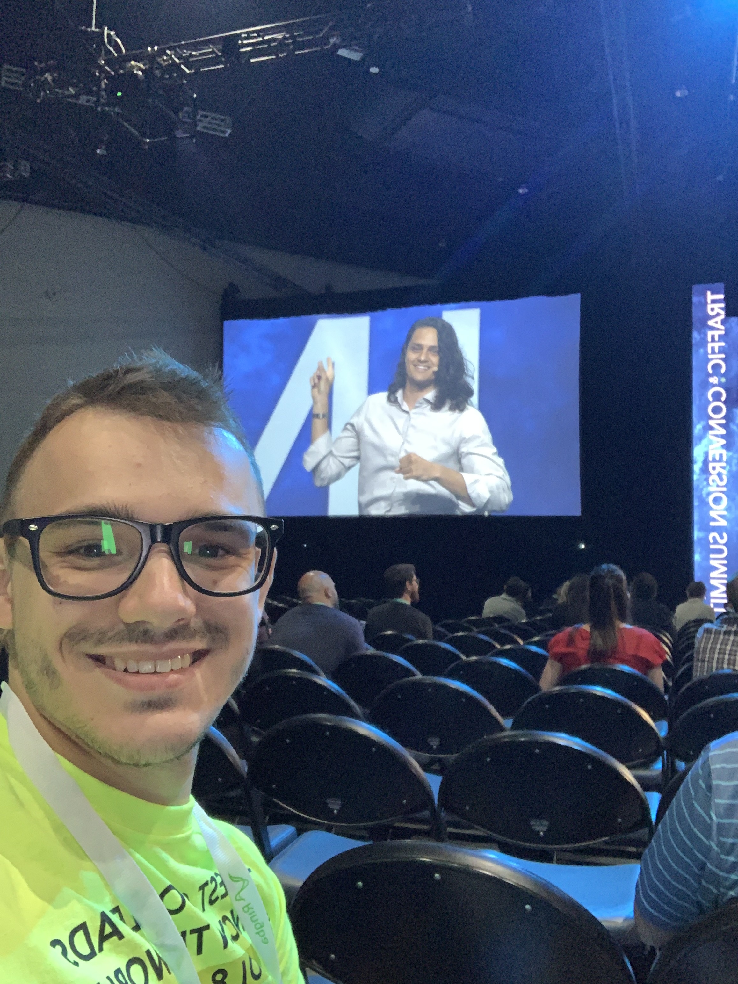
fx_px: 910
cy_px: 492
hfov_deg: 44.2
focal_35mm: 32
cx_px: 369
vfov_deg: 56.8
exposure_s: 1/30
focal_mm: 2.87
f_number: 2.2
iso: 320
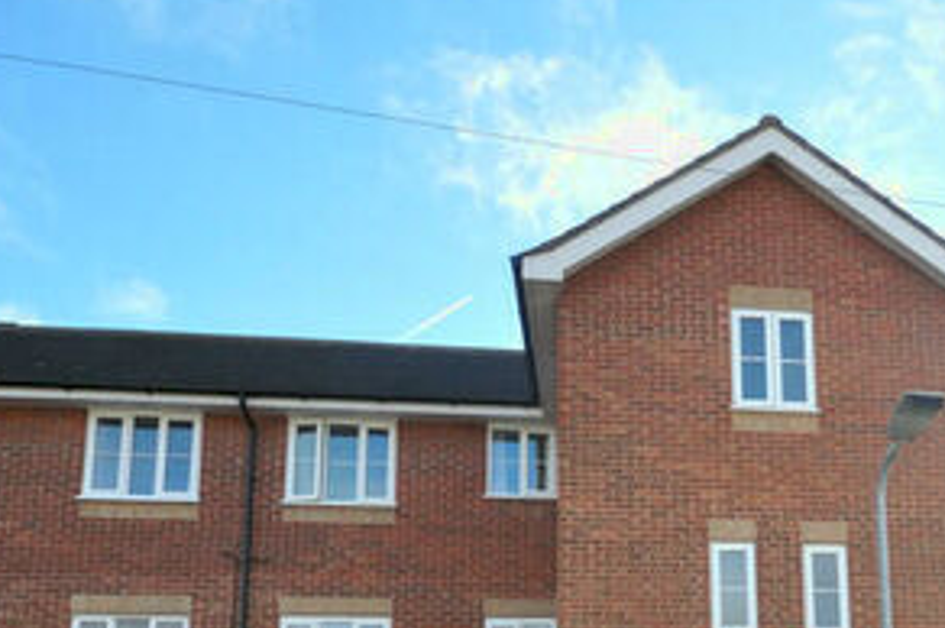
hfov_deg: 50.1
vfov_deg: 31.5
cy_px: 730
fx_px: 944
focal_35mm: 36
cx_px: 751
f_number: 10
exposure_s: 1/400
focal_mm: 10
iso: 1000
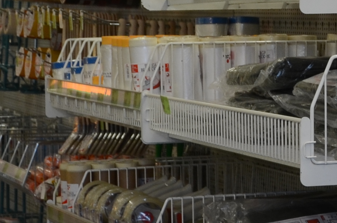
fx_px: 1681
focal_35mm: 180
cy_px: 50
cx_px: 449
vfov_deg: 7.6
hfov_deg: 11.1
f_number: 5.6
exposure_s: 1/15
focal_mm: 22
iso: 250
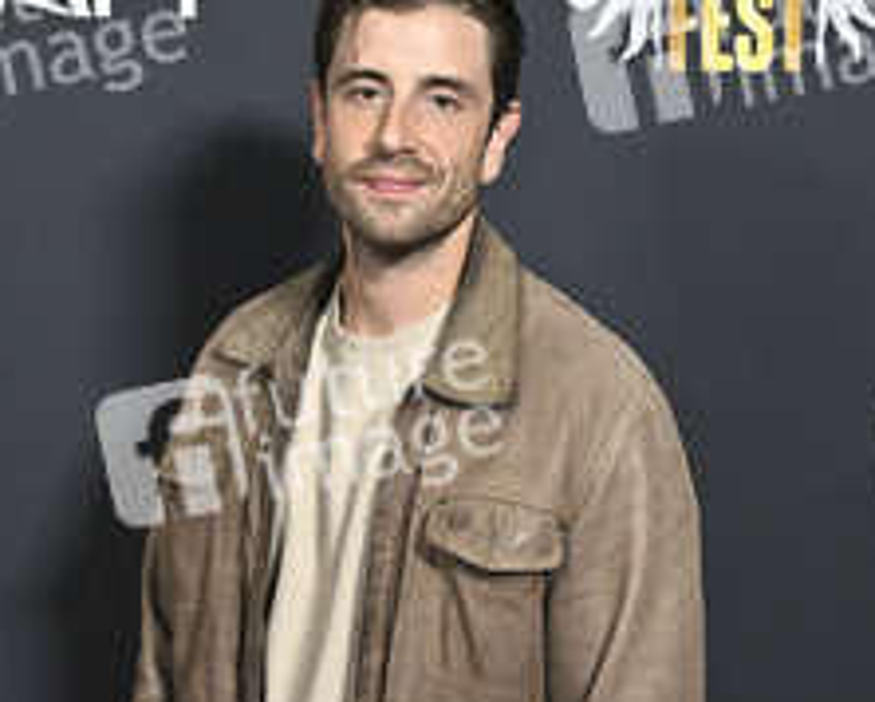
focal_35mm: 86
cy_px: 631
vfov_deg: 17.6
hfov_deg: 22.2
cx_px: 414
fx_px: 2229
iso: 2500
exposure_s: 1/320
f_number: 6.3
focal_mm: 51
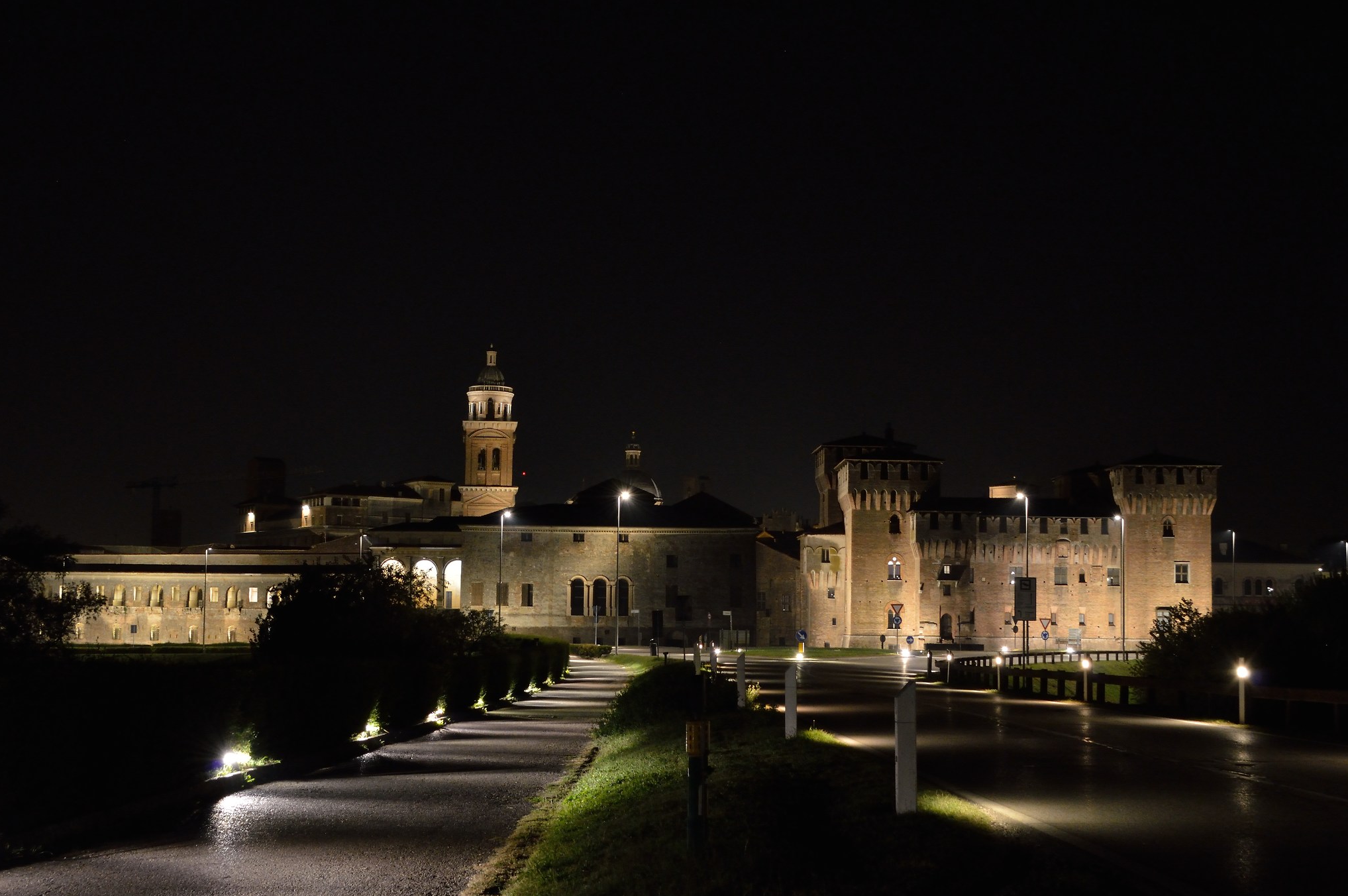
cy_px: 453
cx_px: 665
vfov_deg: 29.2
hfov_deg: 42.8
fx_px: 1720
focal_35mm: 46
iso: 800
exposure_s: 2
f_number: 9
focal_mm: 26
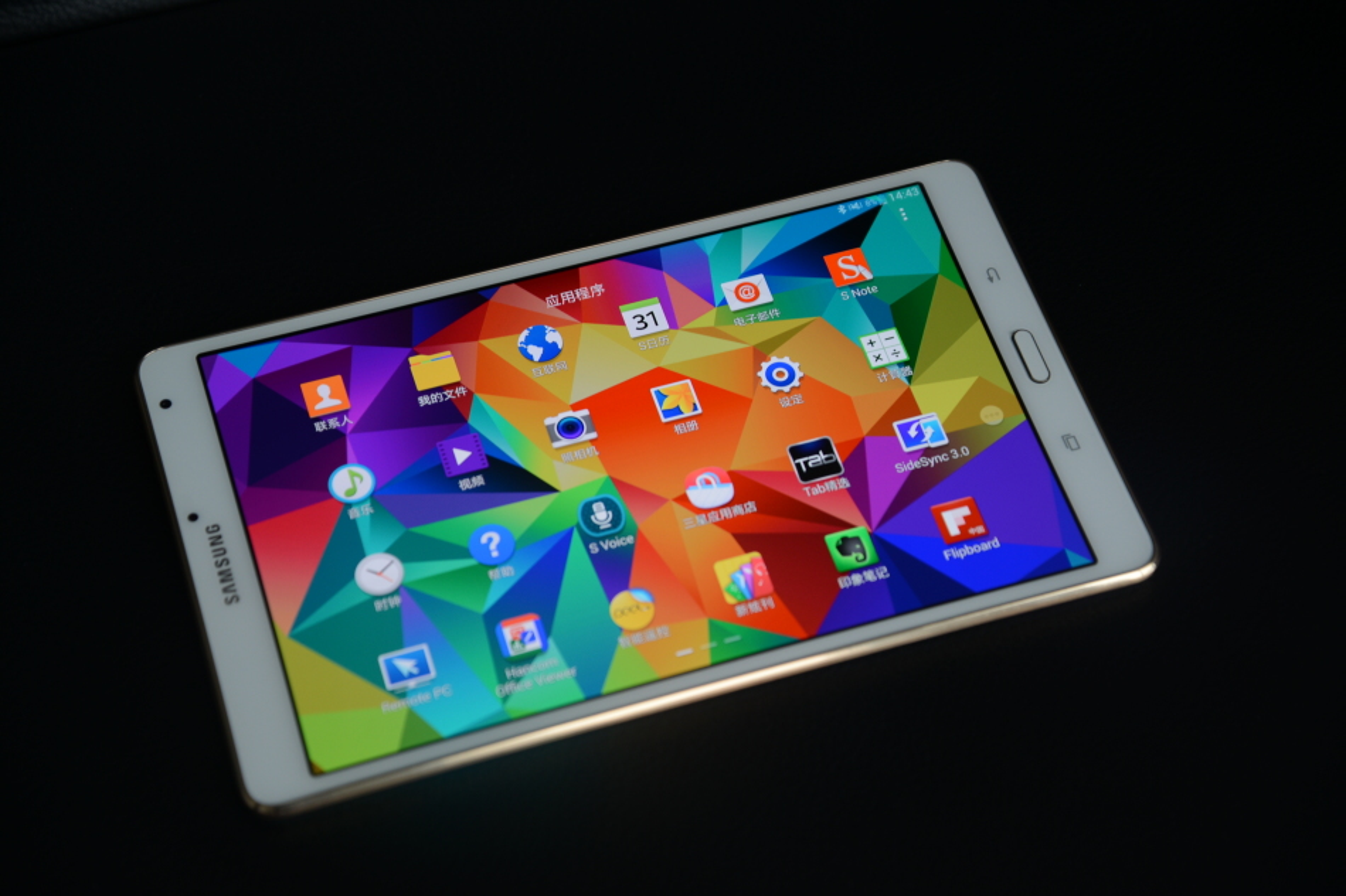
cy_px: 448
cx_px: 673
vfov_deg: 17.1
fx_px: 2990
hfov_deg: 25.4
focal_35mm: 80
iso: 400
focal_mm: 80
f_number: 4.5
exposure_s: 1/100
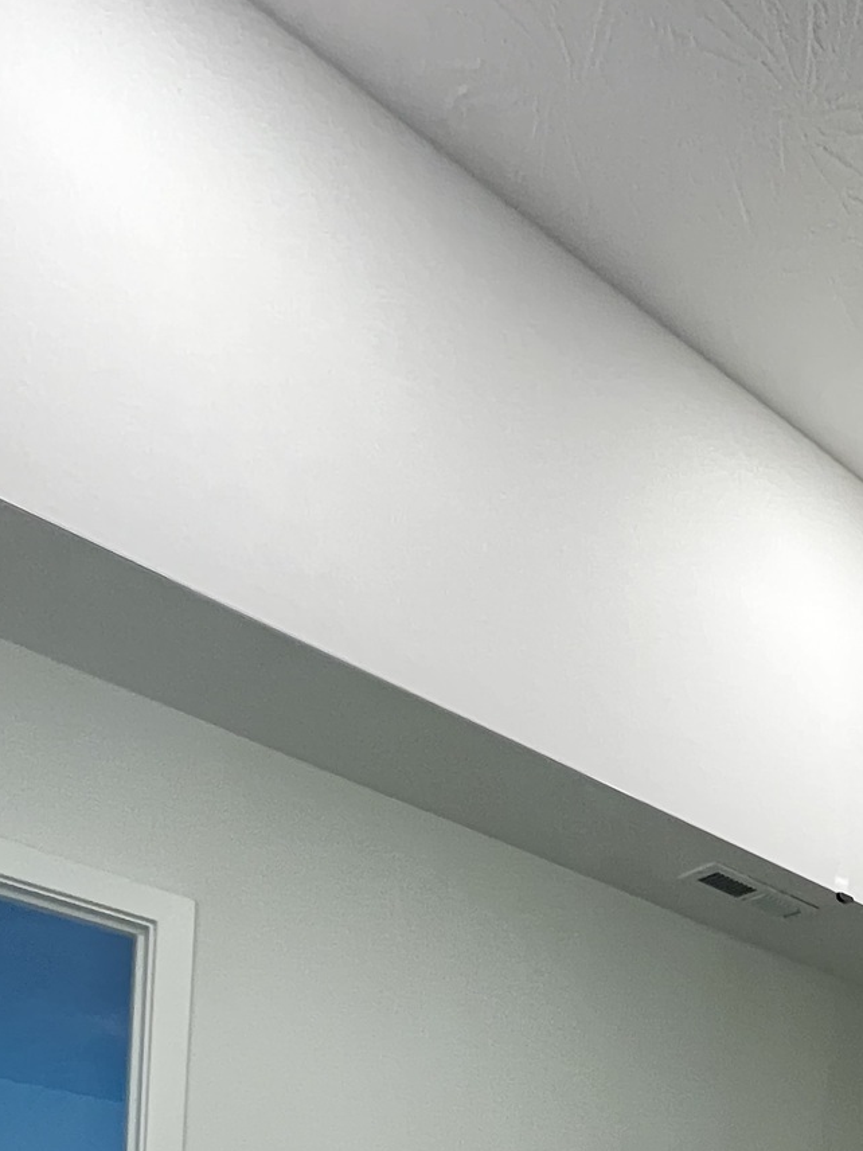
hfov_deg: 35.3
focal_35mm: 35
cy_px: 1510
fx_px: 1163
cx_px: 930
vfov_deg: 35.2
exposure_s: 1/60
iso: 320
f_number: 1.8
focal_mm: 1.57
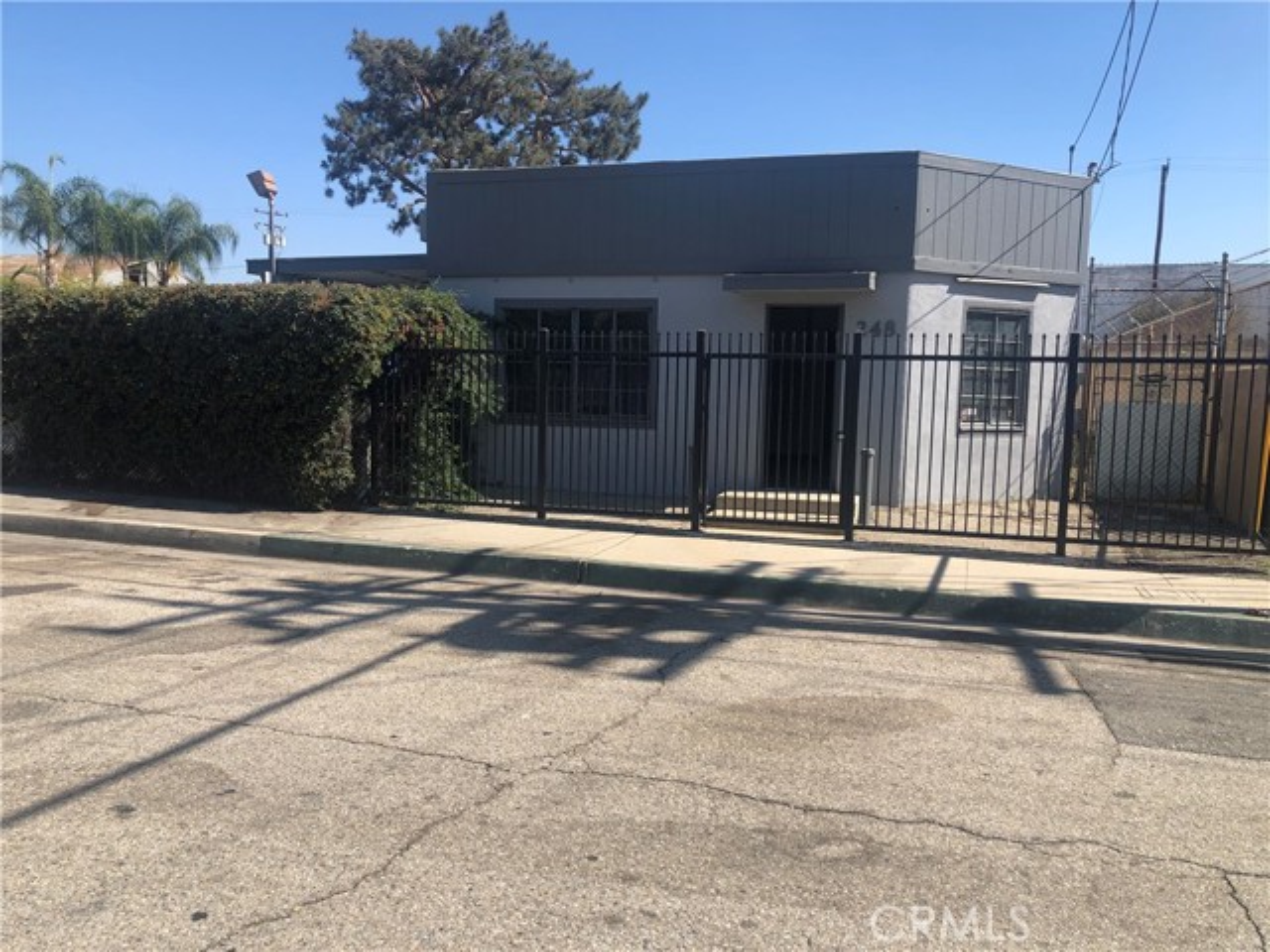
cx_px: 635
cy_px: 476
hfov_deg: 63.4
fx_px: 1027
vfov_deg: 49.7
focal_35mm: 28
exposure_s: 1/1372
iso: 20
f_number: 1.8
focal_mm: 3.99
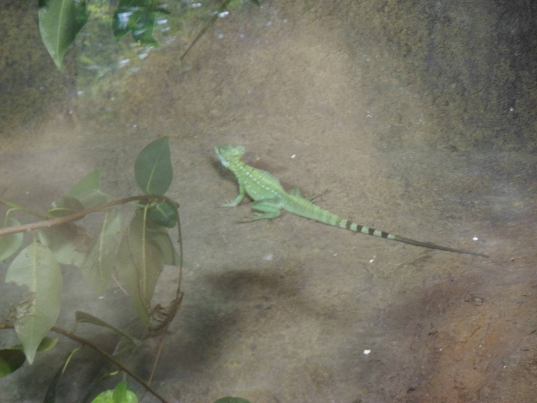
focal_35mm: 130
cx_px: 268
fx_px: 2017
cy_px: 202
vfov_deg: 11.4
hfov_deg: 15.2
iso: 320
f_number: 5.4
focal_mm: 22.5
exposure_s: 1/45
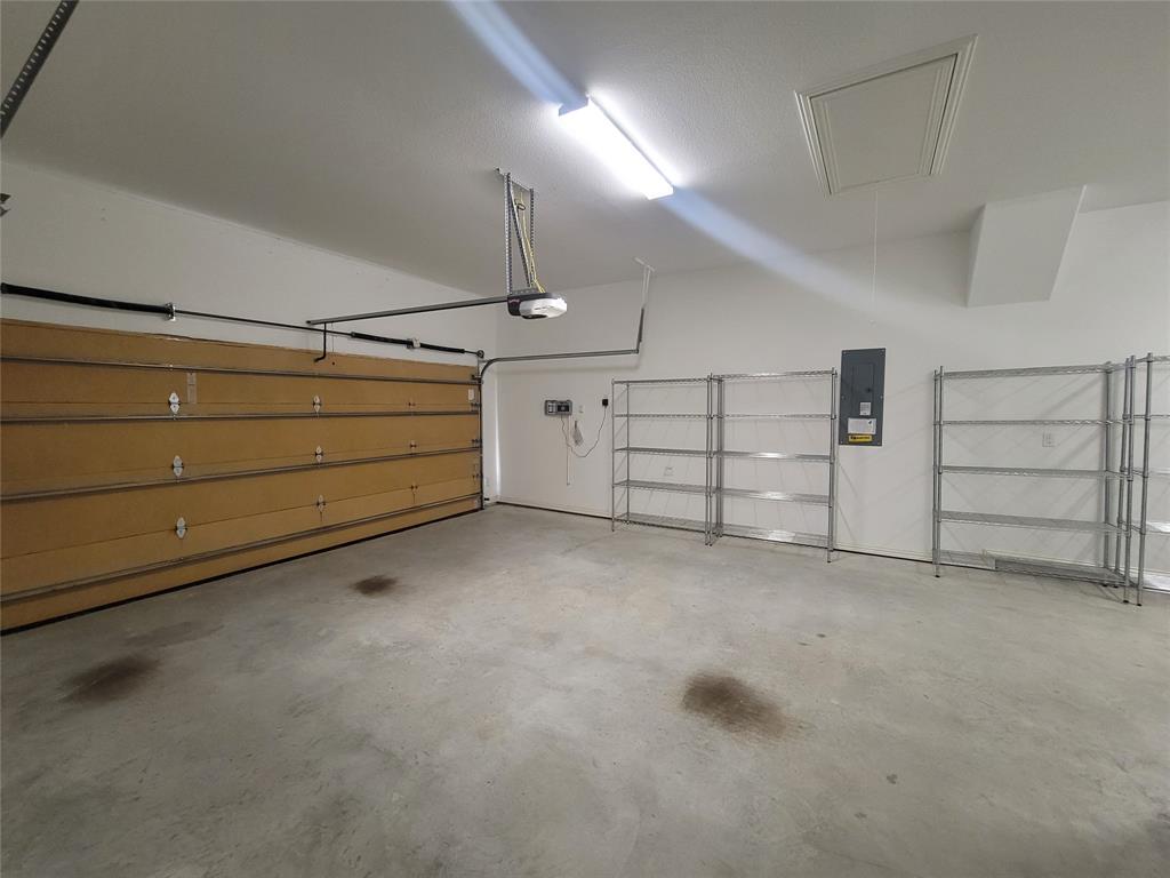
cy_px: 439
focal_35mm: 13
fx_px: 439
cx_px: 585
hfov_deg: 106.2
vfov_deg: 89.9
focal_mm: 2.2
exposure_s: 1/30
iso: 640
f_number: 2.2
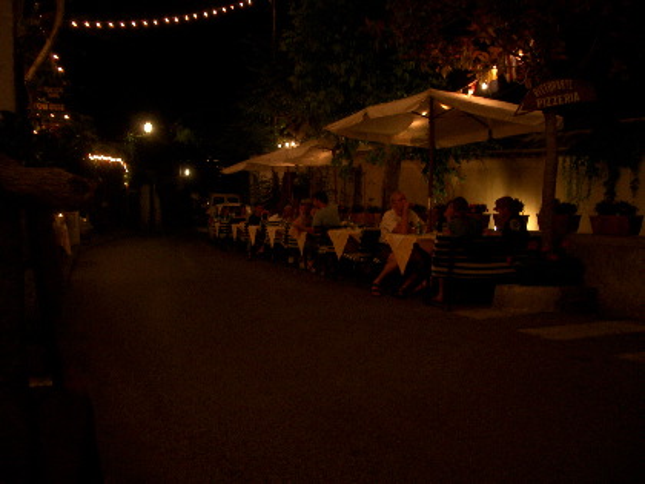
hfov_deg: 52.6
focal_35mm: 35
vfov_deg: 40.7
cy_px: 242
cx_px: 322
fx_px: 652
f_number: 2.6
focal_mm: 5.8
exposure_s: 1/8
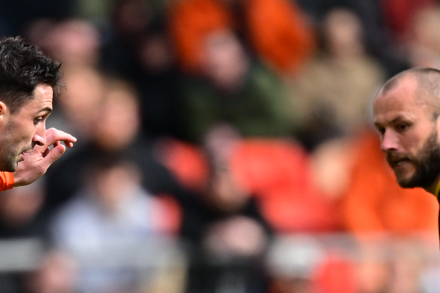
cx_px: 24
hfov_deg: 1.0
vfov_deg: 0.7
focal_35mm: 2001
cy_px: 331
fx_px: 24455
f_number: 2.8
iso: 160
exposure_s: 1/2500
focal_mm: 400
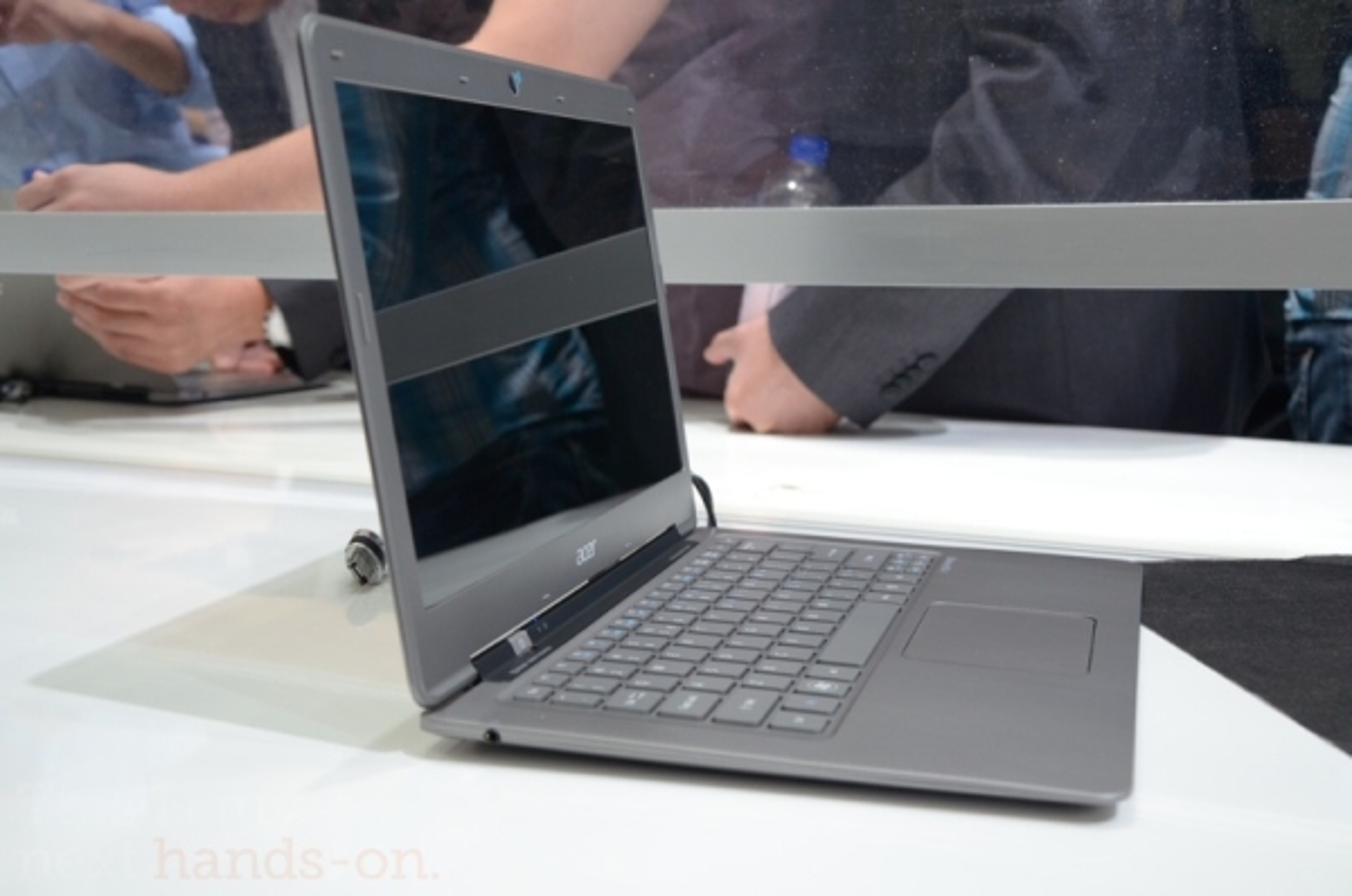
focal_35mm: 45
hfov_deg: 43.7
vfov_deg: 29.8
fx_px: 1687
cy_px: 448
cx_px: 676
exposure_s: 1/125
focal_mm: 30
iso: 800
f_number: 5.6
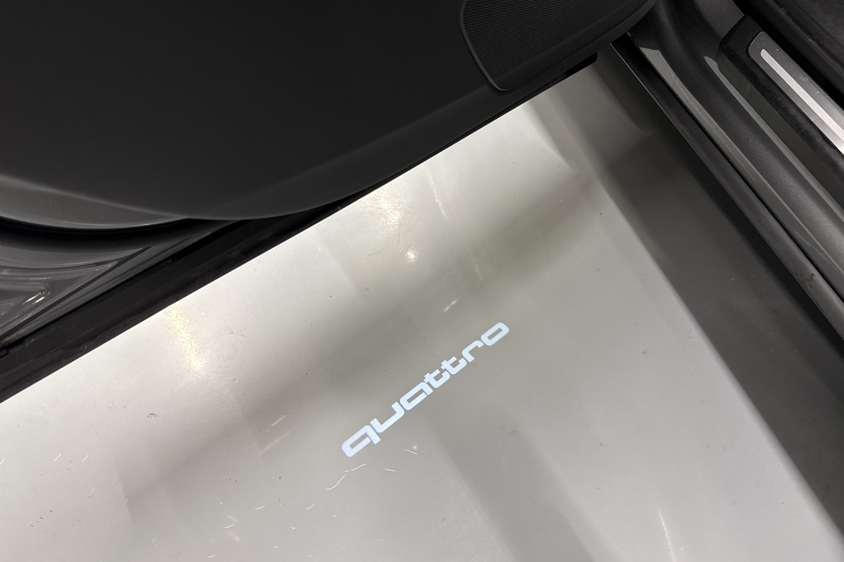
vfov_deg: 51.2
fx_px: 586
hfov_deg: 71.5
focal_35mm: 25
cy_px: 300
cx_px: 422
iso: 200
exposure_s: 1/115
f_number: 1.78
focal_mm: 6.76
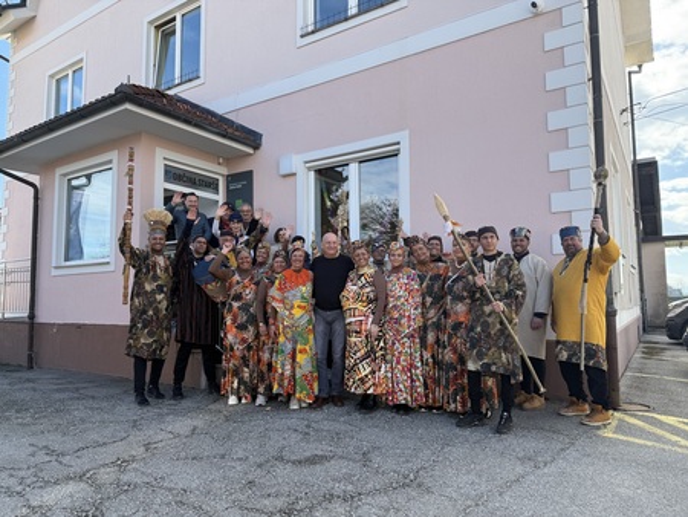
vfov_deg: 56.9
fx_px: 477
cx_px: 344
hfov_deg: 71.6
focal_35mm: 24
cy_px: 258
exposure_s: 1/878
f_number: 1.78
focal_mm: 6.76
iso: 80
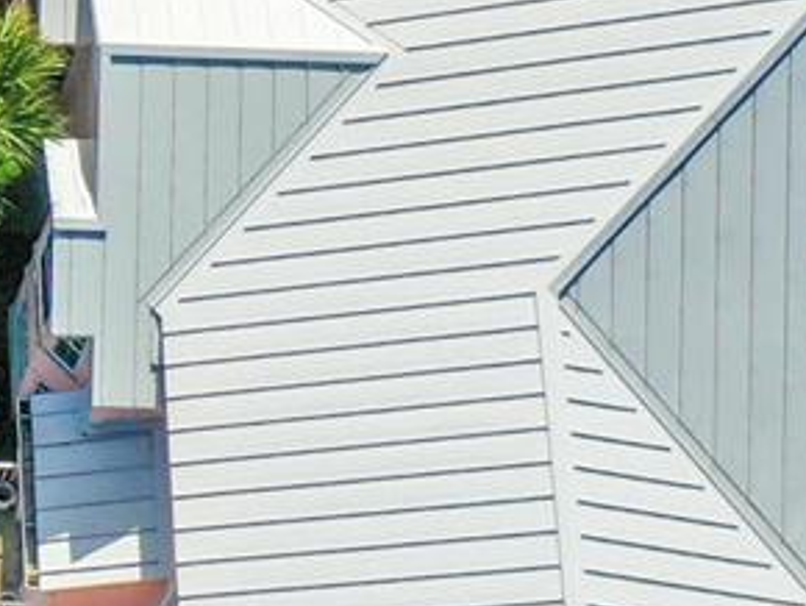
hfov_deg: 9.7
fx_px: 4428
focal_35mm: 190
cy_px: -379
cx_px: -753
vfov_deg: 7.6
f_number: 4.5
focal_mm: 10.26
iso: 100
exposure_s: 1/1600
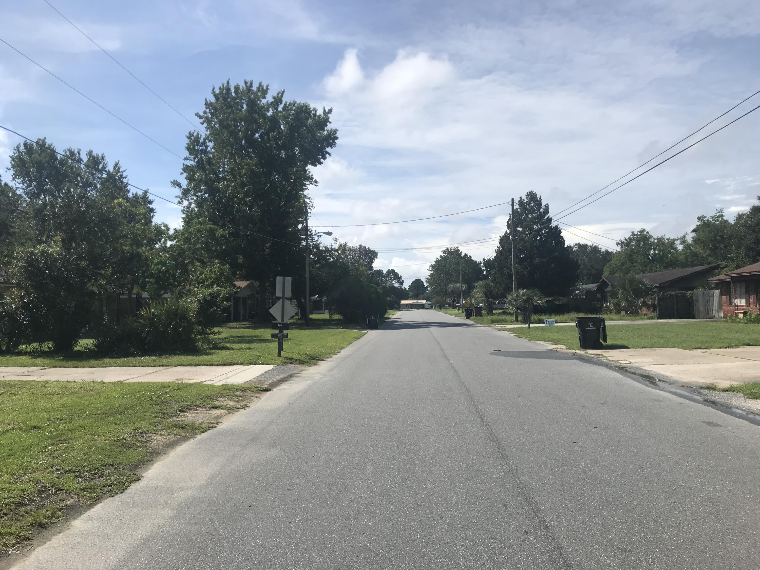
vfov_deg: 49.7
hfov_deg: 63.4
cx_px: 380
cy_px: 285
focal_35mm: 28
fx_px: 615
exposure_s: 1/3690
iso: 20
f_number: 1.8
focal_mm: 3.99
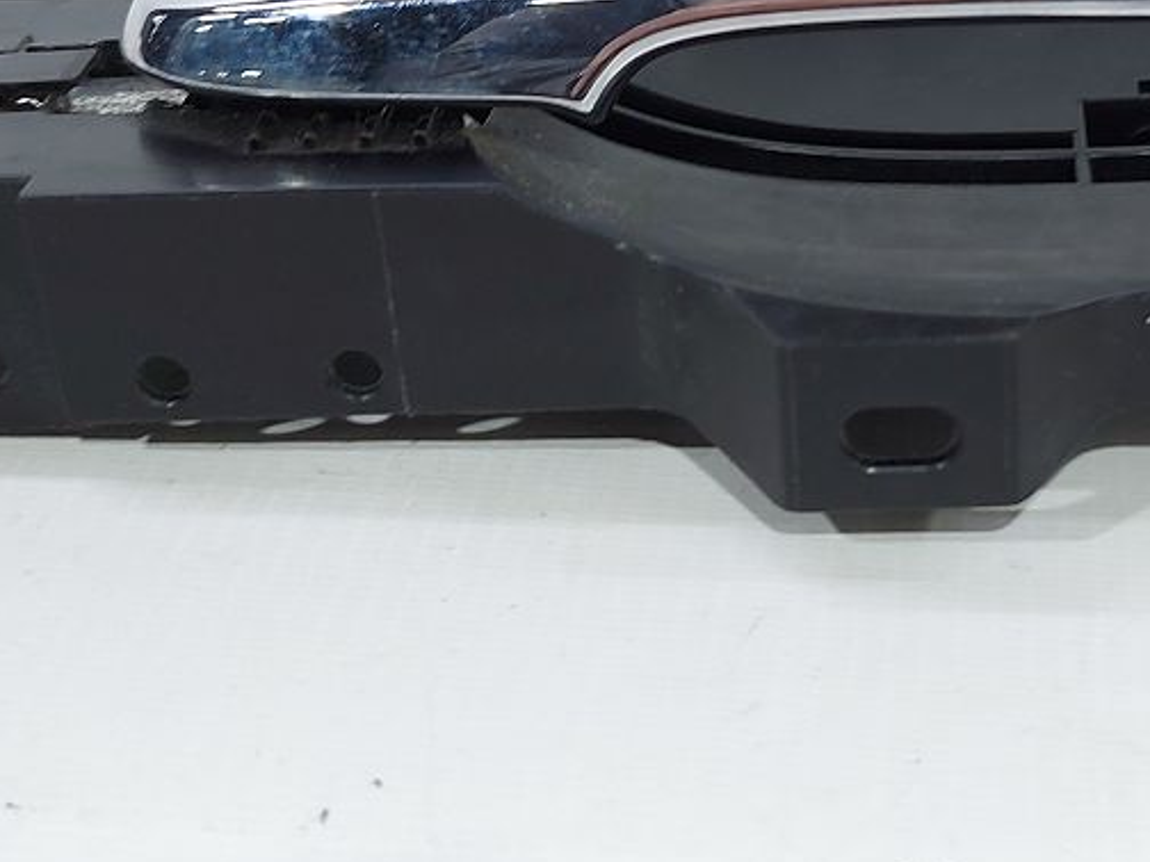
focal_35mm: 66
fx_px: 2193
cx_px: 980
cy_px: 109
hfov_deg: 28.5
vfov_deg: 21.8
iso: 80
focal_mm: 5.23
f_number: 1.8
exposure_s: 1/50
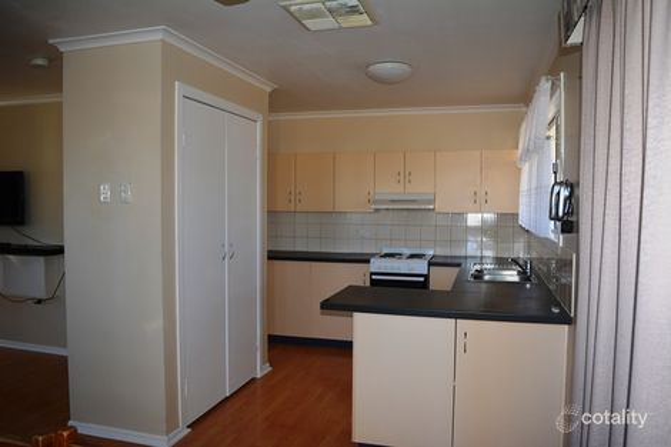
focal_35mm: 27
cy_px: 224
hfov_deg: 67.4
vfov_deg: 47.9
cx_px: 336
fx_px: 503
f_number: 3.5
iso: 400
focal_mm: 18
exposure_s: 1/60
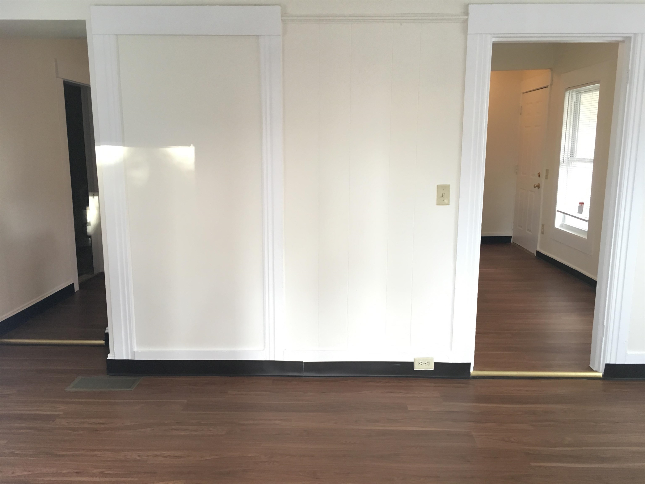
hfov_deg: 61.7
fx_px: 540
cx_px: 322
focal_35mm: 29
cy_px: 242
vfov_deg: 48.2
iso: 100
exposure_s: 1/30
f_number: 2.2
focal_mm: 4.15
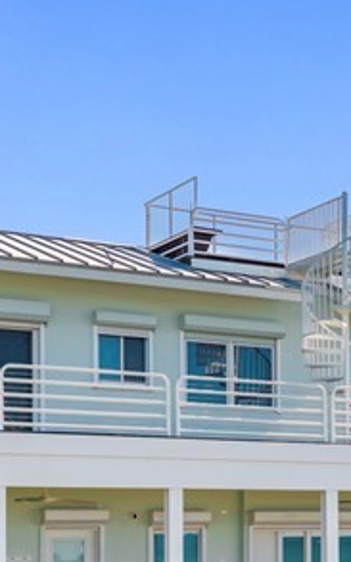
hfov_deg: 14.4
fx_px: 1363
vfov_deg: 22.8
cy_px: 483
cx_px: 380
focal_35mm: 89
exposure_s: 1/400
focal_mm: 8.67
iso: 100
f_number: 1.8
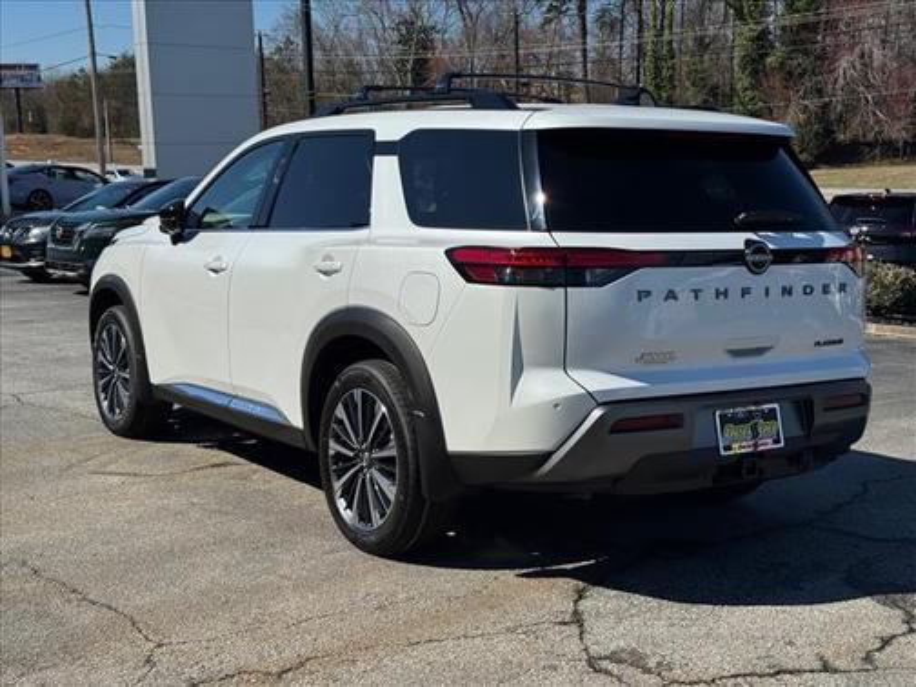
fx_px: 1270
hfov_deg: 39.7
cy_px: 344
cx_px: 458
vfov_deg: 30.3
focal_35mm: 48
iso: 64
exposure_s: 1/7937
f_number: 1.78
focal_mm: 6.76
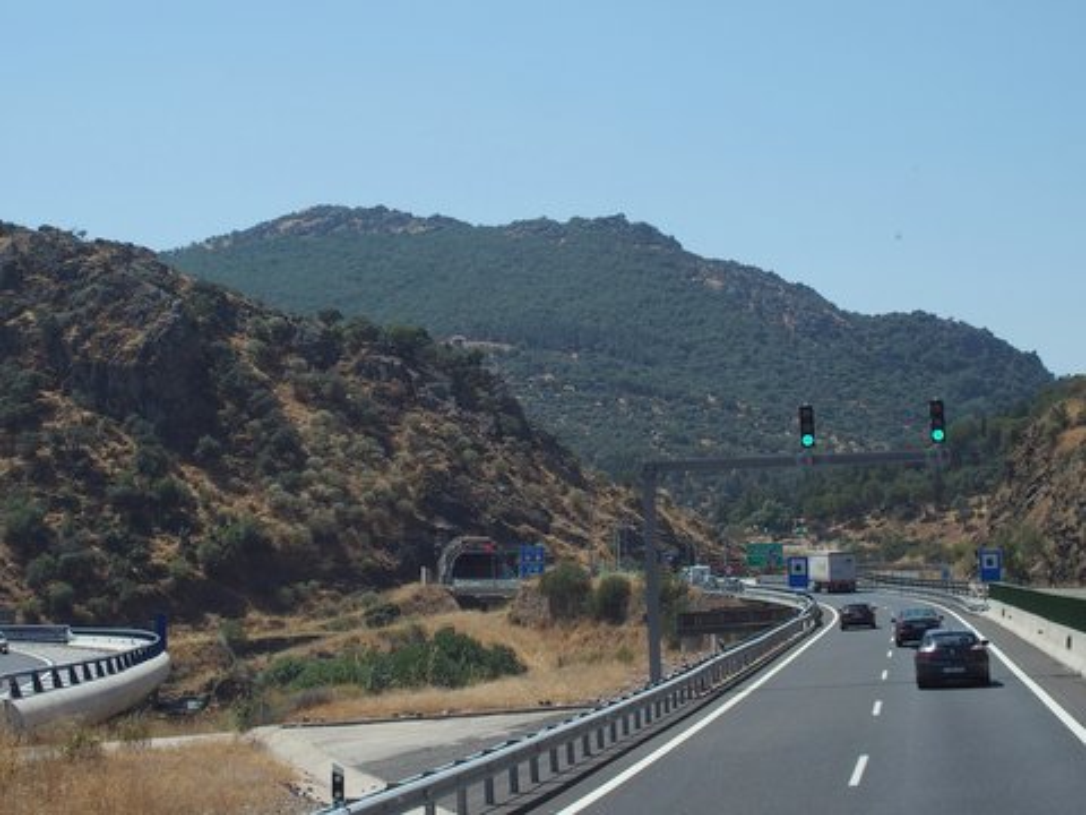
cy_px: 408
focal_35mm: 62
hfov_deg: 31.2
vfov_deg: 23.7
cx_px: 543
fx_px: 1945
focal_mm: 13.2
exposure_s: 1/800
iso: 100
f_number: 4.5
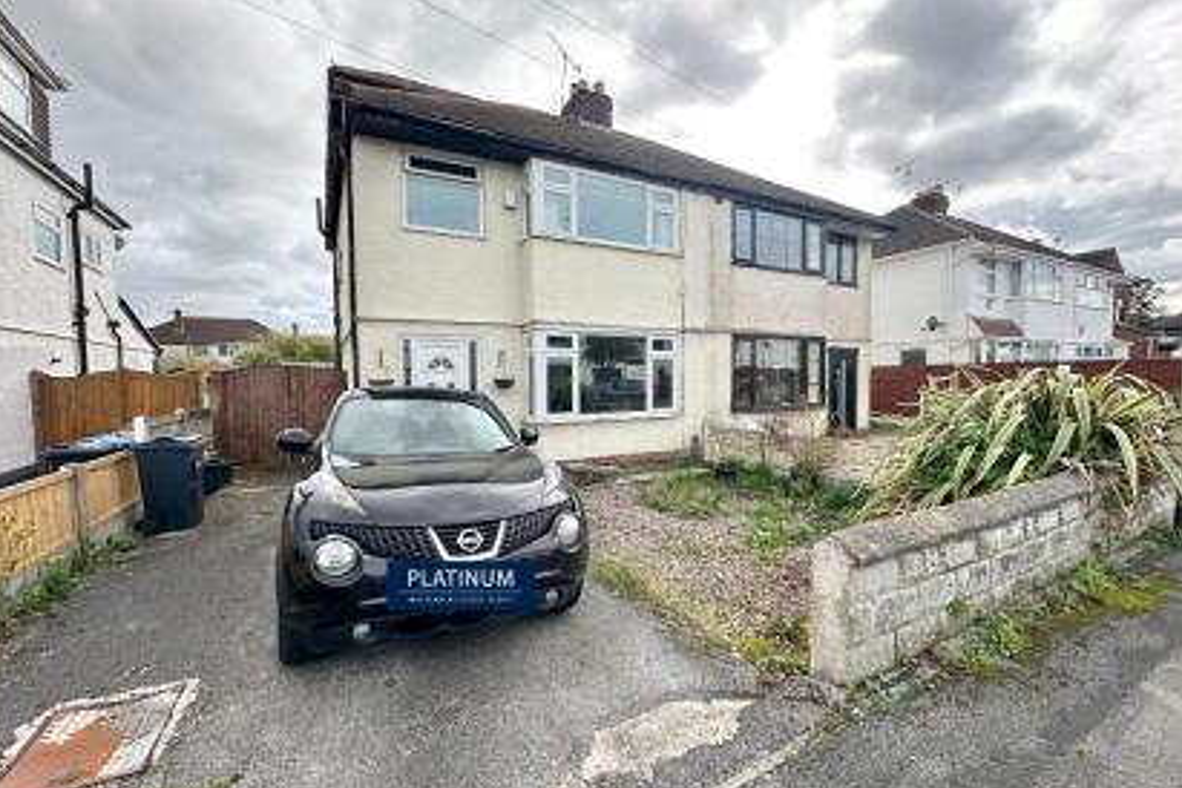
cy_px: 404
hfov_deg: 100.4
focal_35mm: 15
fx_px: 492
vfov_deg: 77.3
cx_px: 579
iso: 40
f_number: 2.2
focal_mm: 2.22
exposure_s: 1/812
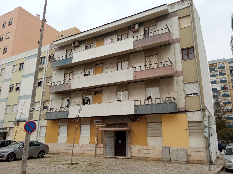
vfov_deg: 51.4
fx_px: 182
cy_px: 87
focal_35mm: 27
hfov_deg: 65.3
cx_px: 116
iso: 118
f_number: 2.2
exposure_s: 1/685
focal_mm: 3.79
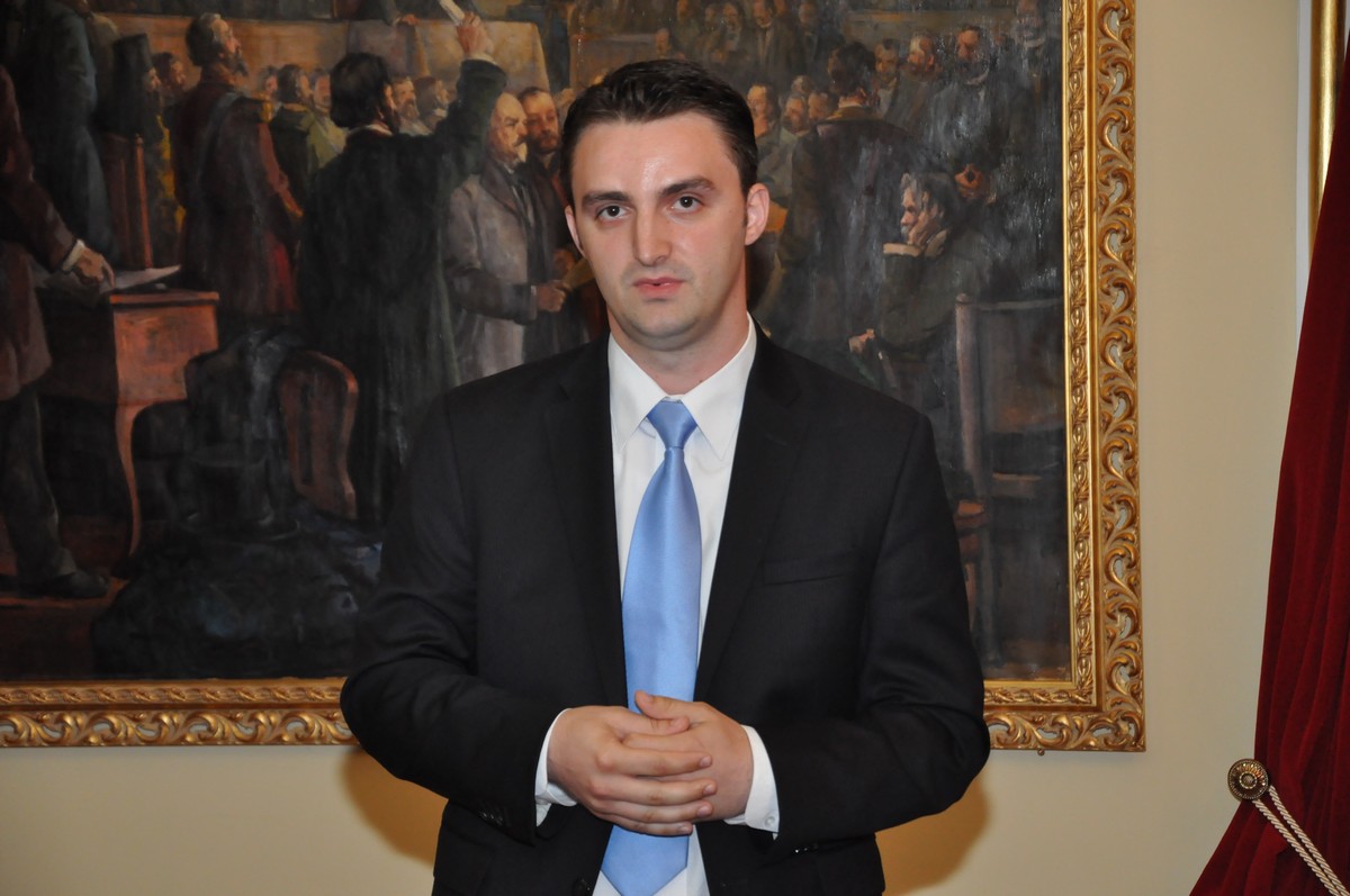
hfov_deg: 17.1
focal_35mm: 120
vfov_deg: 11.4
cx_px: 675
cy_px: 448
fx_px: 4494
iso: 1600
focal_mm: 80
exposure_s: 1/100
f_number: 5.6
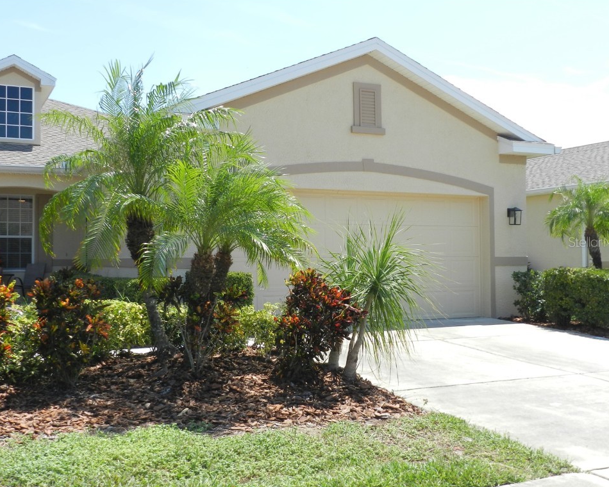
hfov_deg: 45.8
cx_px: 301
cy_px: 242
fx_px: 721
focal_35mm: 40
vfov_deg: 37.3
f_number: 4
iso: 160
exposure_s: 1/800
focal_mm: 6.7
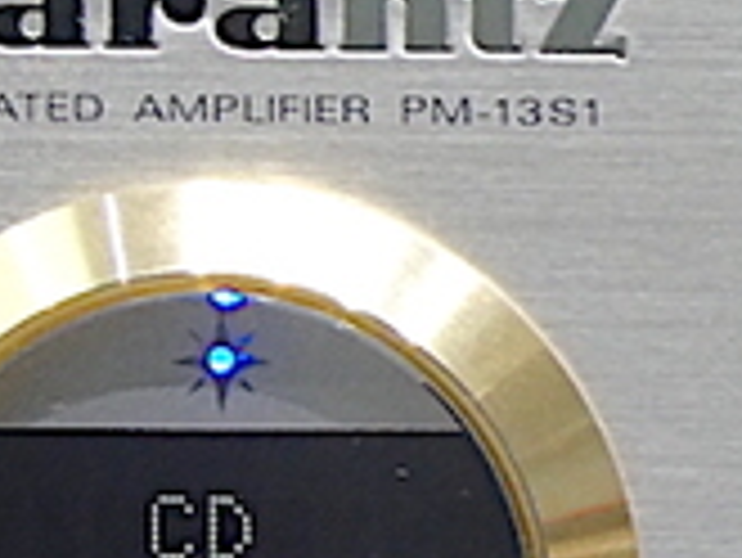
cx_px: 2105
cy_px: 850
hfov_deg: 2.2
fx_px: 18877
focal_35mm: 880
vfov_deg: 1.7
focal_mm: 27.1
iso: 200
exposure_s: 1/6
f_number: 5.4
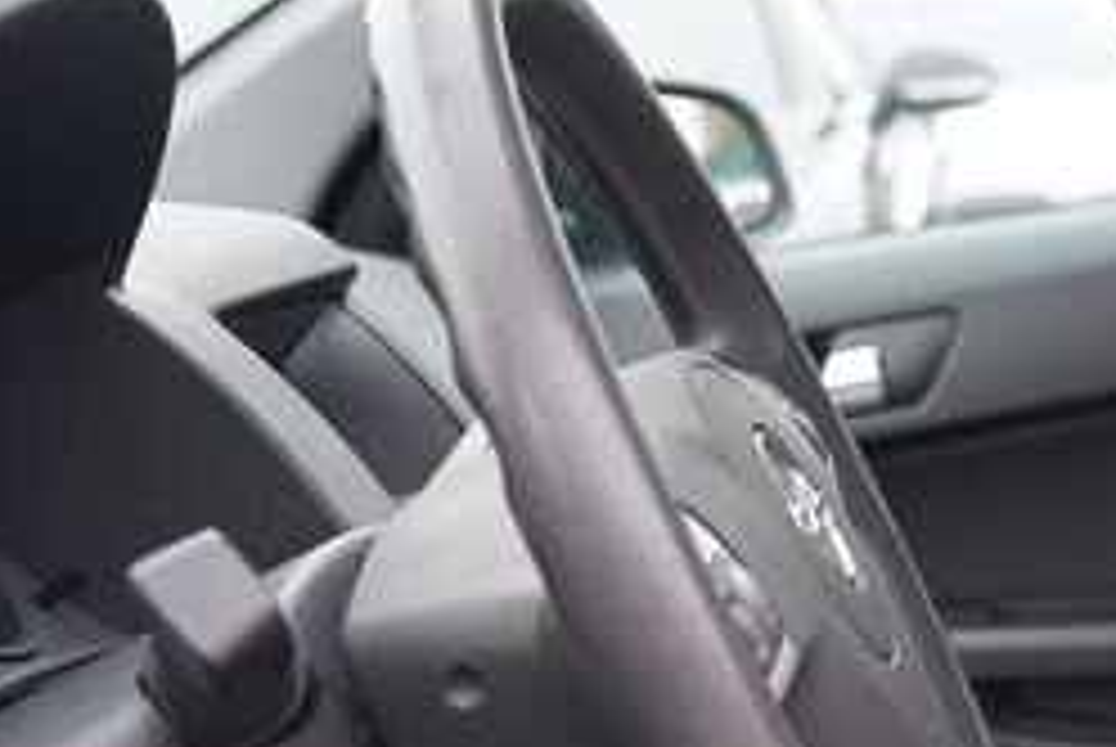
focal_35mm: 99
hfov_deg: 18.6
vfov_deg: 13.8
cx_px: 1575
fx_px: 3073
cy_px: 551
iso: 100
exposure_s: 1/50
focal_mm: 24
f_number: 3.5
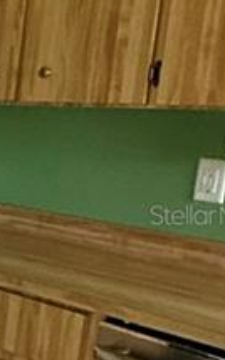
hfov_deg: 10.3
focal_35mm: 83
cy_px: 214
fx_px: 816
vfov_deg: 24.9
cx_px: -487
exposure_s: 1/60
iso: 500
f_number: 2.2
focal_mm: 2.22
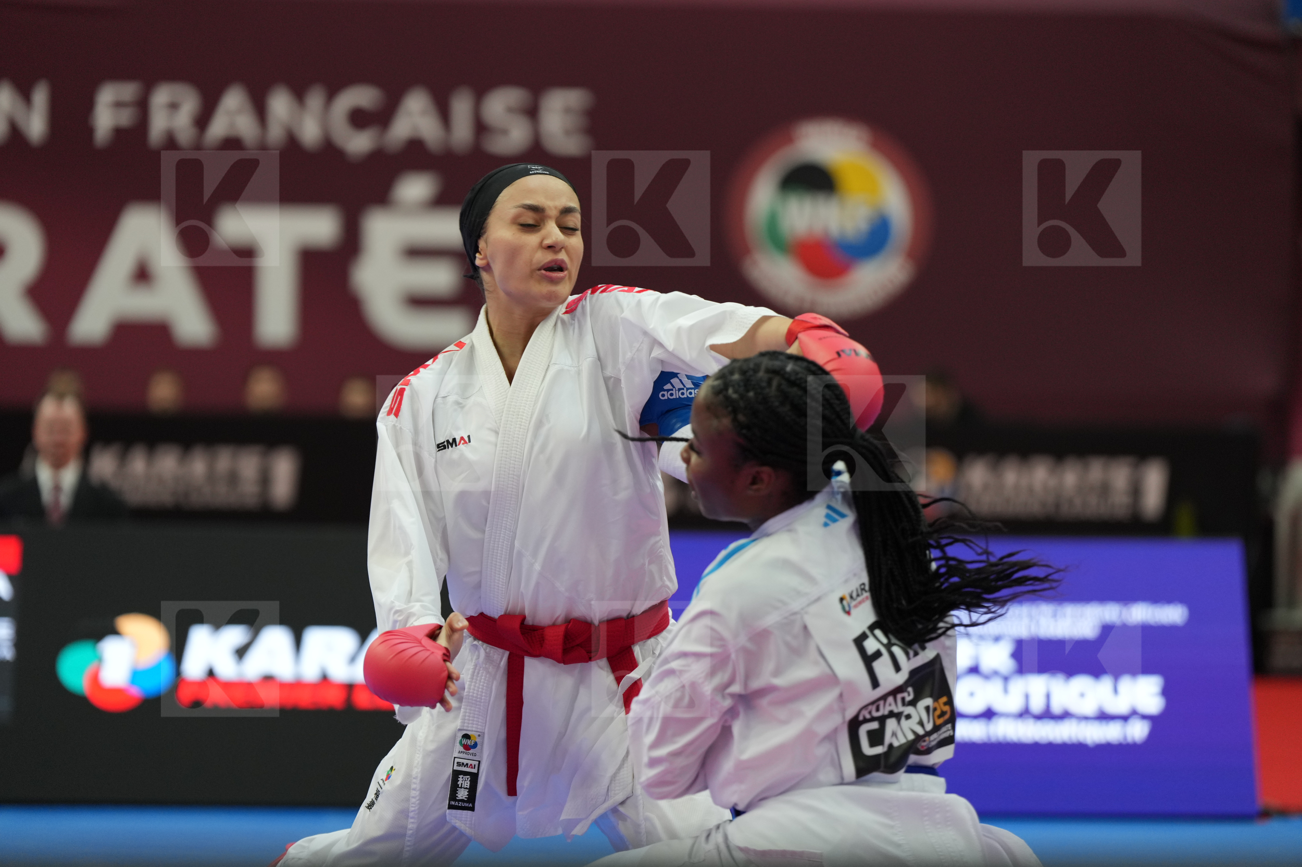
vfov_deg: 9.6
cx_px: 651
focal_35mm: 143
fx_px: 5171
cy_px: 434
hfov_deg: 14.4
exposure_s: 1/1000
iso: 1600
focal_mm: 143
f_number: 2.8
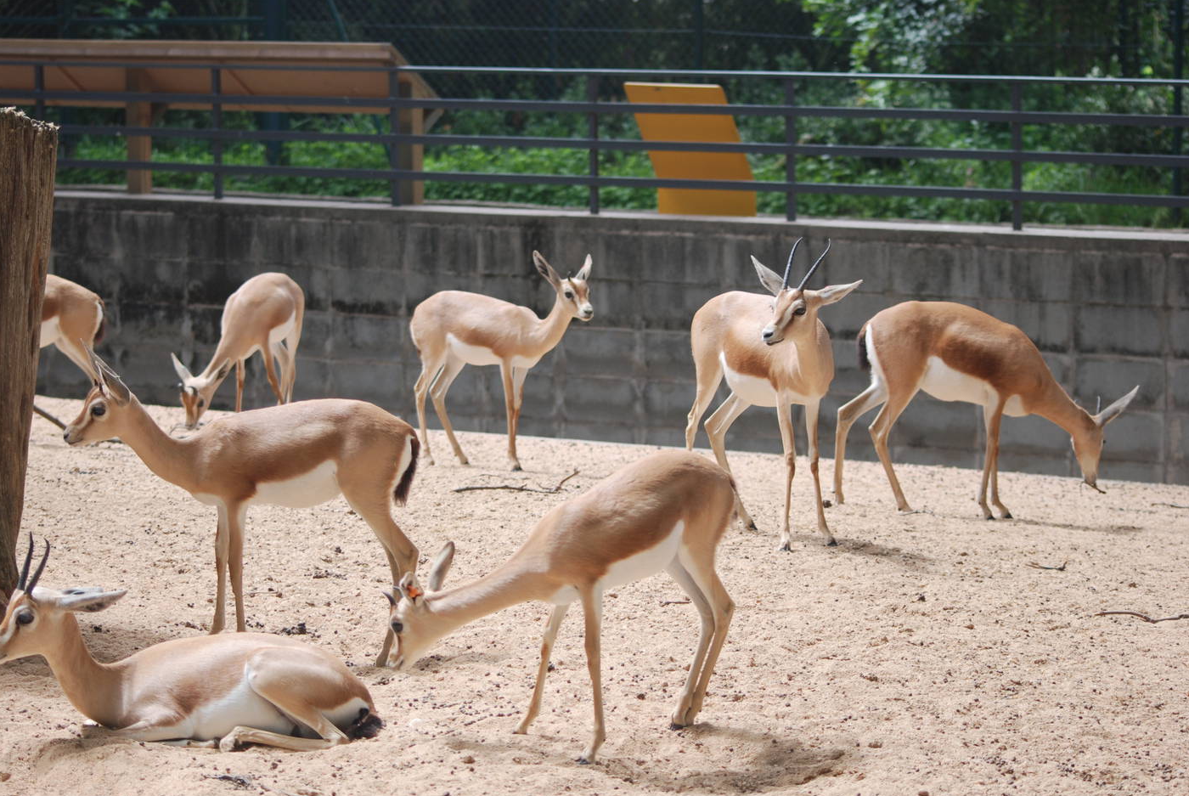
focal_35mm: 120
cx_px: 512
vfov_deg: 11.5
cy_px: 419
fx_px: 3968
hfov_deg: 17.0
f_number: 4.5
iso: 200
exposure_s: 1/320
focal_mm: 70
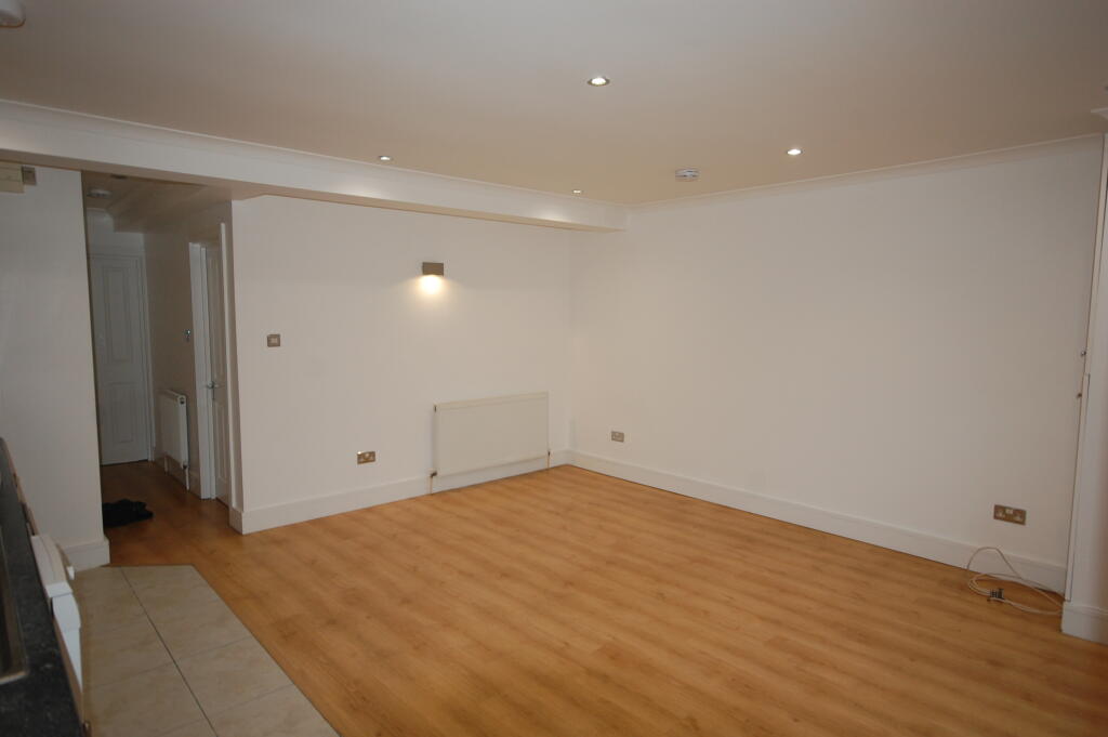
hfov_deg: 81.2
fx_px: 646
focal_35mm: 21
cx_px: 554
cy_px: 368
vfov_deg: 59.4
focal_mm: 14
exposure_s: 1/60
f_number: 4.8
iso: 400
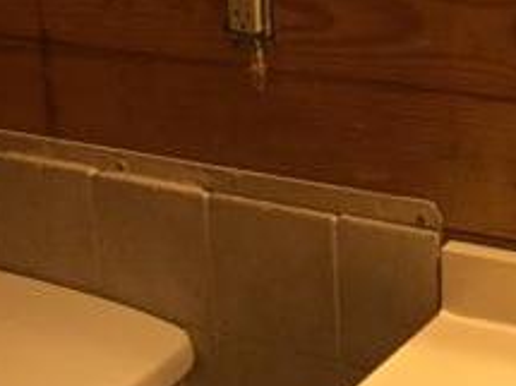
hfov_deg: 17.9
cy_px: -105
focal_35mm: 110
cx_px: 338
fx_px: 1639
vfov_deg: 13.0
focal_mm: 4.15
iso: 160
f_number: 2.2
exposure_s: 1/30
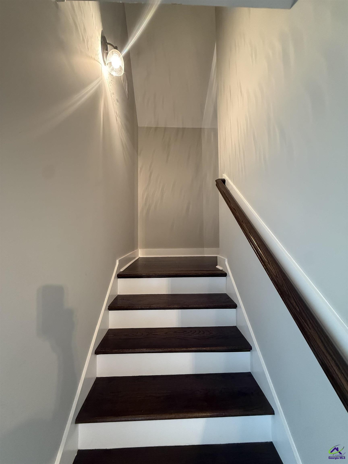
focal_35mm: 14
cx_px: 174
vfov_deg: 102.1
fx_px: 188
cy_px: 232
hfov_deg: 85.7
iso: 640
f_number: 2.2
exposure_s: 1/60
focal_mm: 2.22
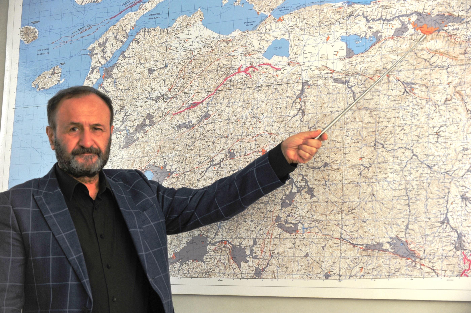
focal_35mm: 90
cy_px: 156
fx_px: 1177
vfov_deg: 15.2
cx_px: 236
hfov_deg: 22.6
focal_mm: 90
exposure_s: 1/80
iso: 800
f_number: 4.5
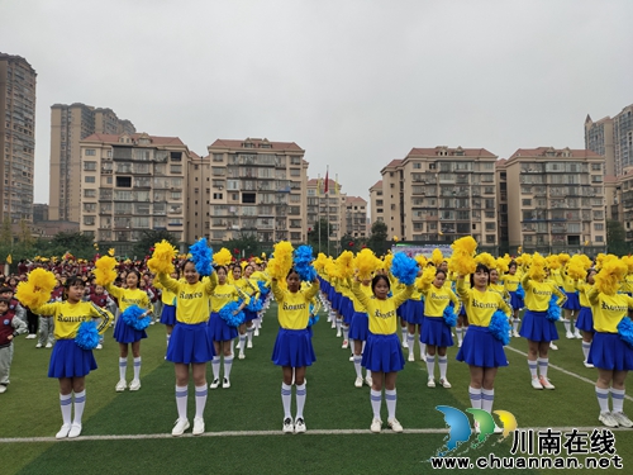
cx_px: 316
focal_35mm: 23
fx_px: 421
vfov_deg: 58.9
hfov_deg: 73.9
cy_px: 238
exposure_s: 1/374
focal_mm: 4.76
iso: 56
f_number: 1.79
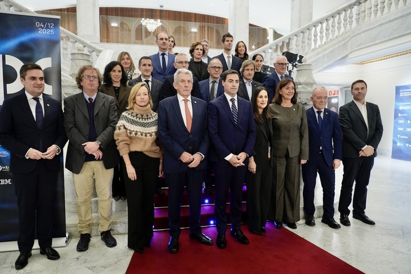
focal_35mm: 24
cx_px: 206
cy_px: 137
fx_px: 274
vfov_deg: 53.1
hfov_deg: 73.7
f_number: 4
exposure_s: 1/40
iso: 3200
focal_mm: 24
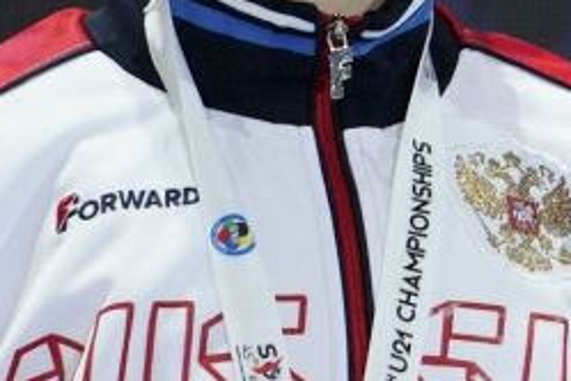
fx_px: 20443
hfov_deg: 1.6
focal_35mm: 1289
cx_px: 1773
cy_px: 491
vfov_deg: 1.1
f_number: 2.8
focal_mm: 178
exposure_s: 1/250
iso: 400
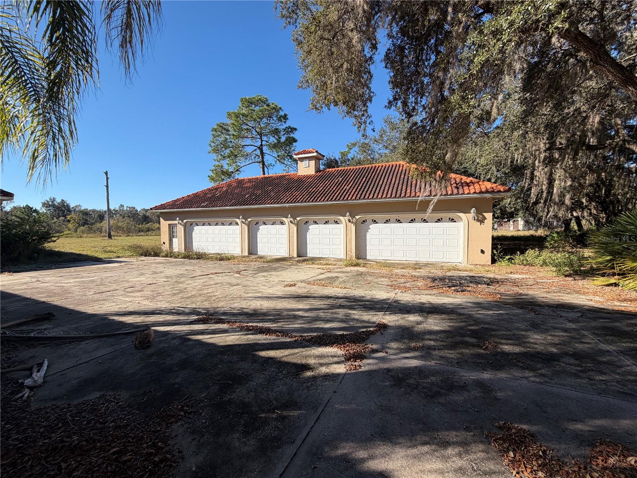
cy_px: 239
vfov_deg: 85.7
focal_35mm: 14
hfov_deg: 102.1
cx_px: 318
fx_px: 258
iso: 32
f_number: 2.2
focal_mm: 2.22
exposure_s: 1/770
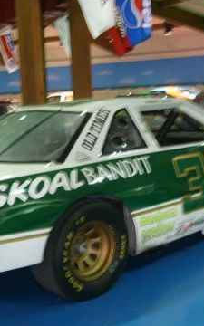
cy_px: 169
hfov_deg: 23.5
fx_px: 489
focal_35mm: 55
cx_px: 82
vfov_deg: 36.9
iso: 80
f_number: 2.8
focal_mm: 5.8
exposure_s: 1/4
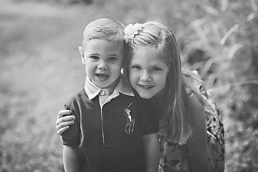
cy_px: 75
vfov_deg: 13.6
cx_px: 129
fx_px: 724
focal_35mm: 101
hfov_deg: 20.2
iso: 250
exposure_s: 1/1250
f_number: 2.2
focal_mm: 85
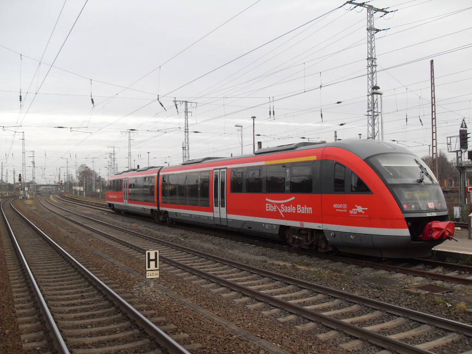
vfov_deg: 41.8
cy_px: 177
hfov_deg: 54.0
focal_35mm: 34
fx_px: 464
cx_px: 236
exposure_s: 1/125
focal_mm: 6.3
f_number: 2.8
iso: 80
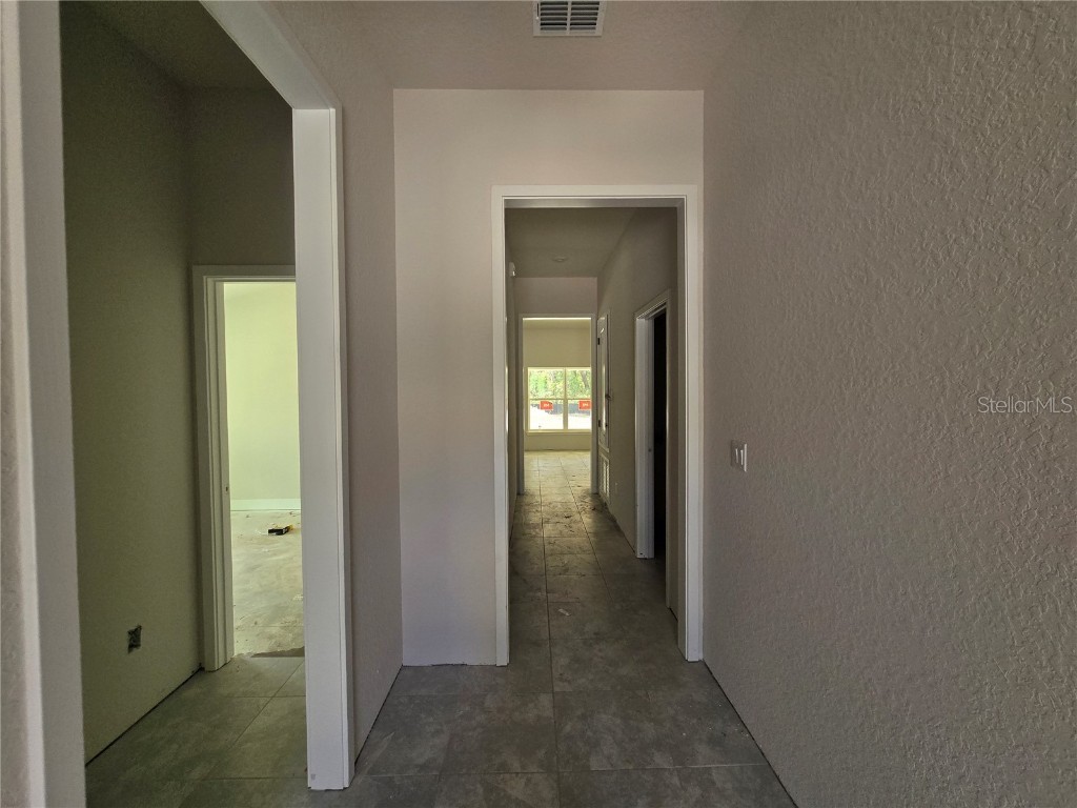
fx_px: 404
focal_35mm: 13
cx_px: 538
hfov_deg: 106.2
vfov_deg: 89.9
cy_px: 404
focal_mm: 2.2
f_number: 2.2
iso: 80
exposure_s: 1/359
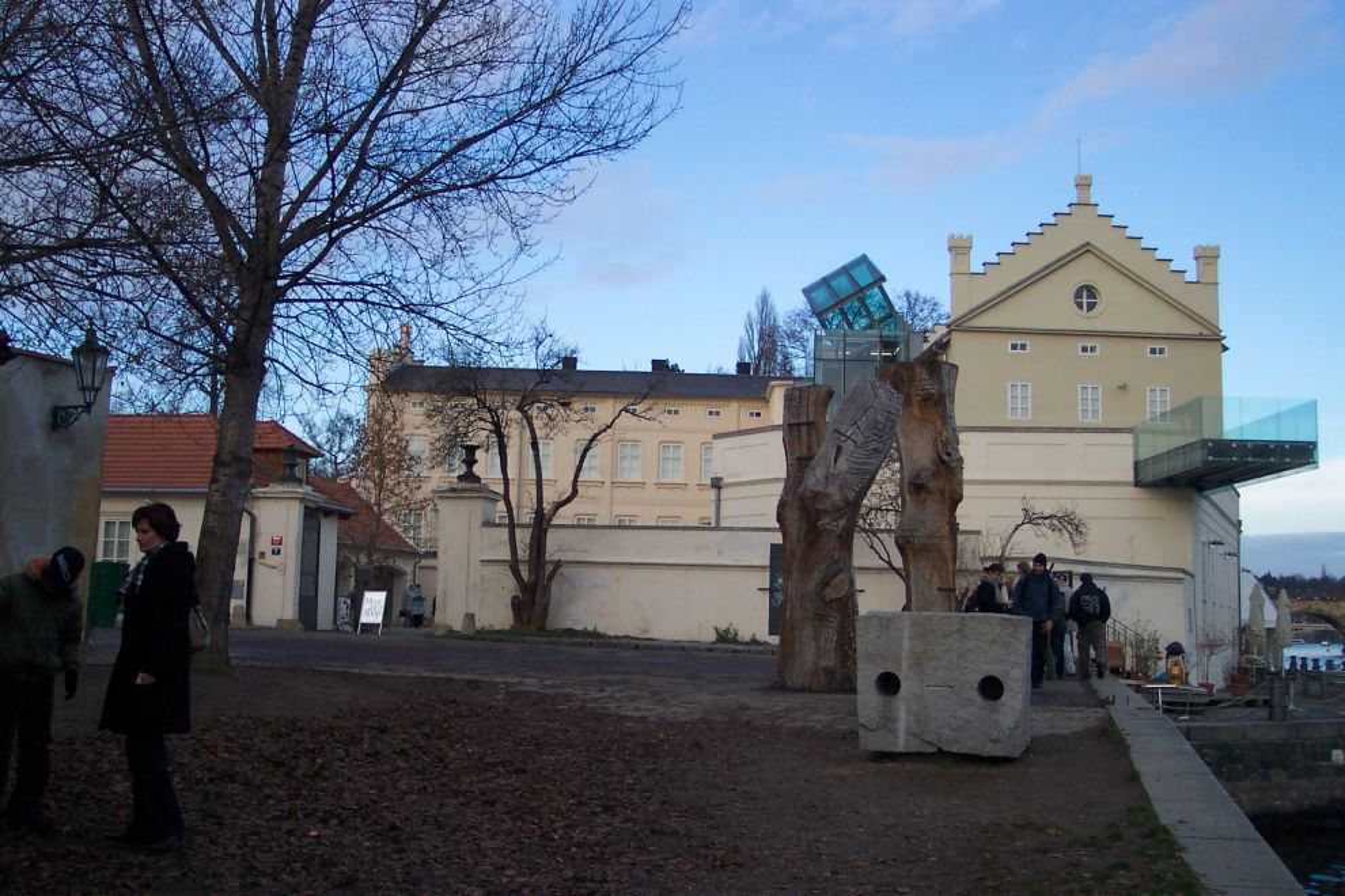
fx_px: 1420
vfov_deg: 35.1
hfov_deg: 50.7
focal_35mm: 38
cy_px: 448
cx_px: 672
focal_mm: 8
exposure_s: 1/700
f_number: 2.8
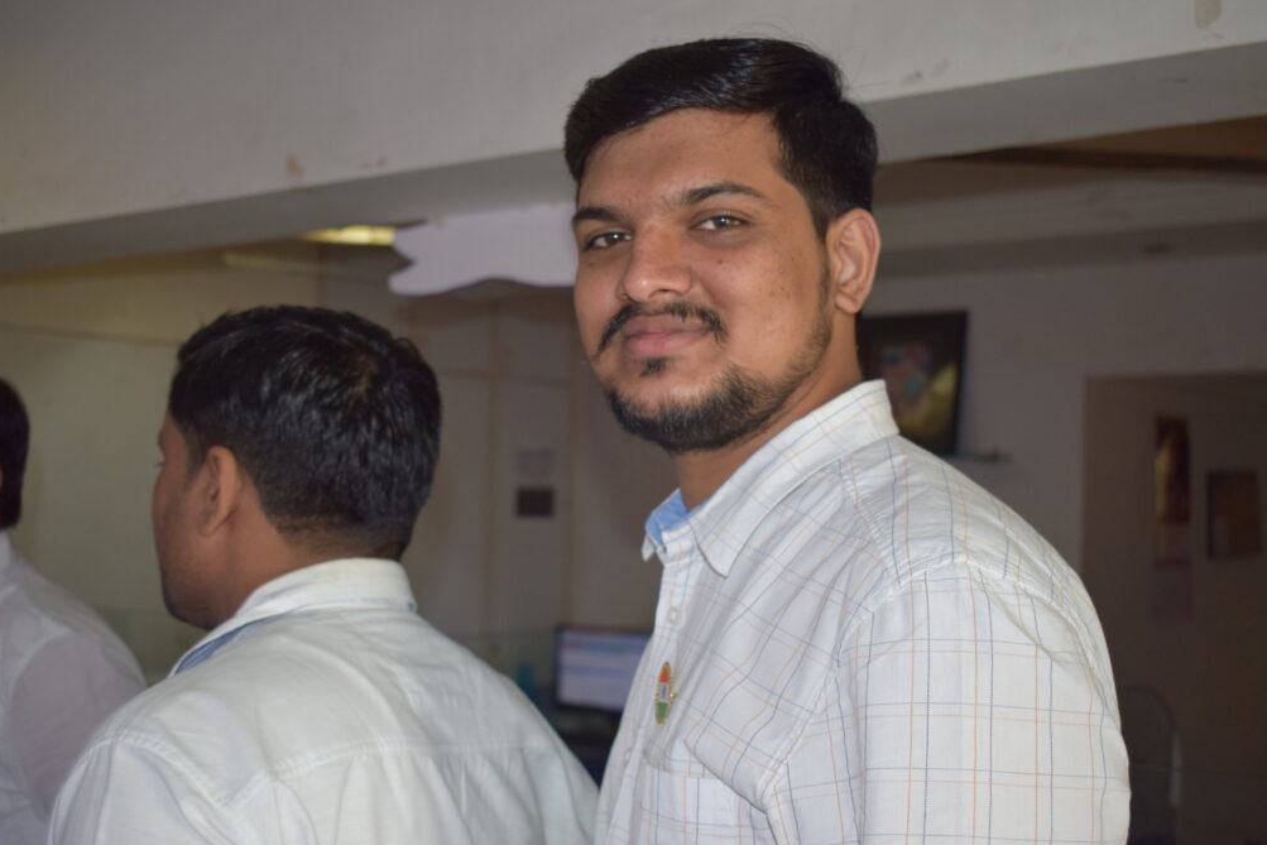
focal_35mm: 49
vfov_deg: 27.5
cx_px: 630
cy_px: 430
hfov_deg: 40.3
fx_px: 1725
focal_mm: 32
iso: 800
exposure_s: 1/80
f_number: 4.5
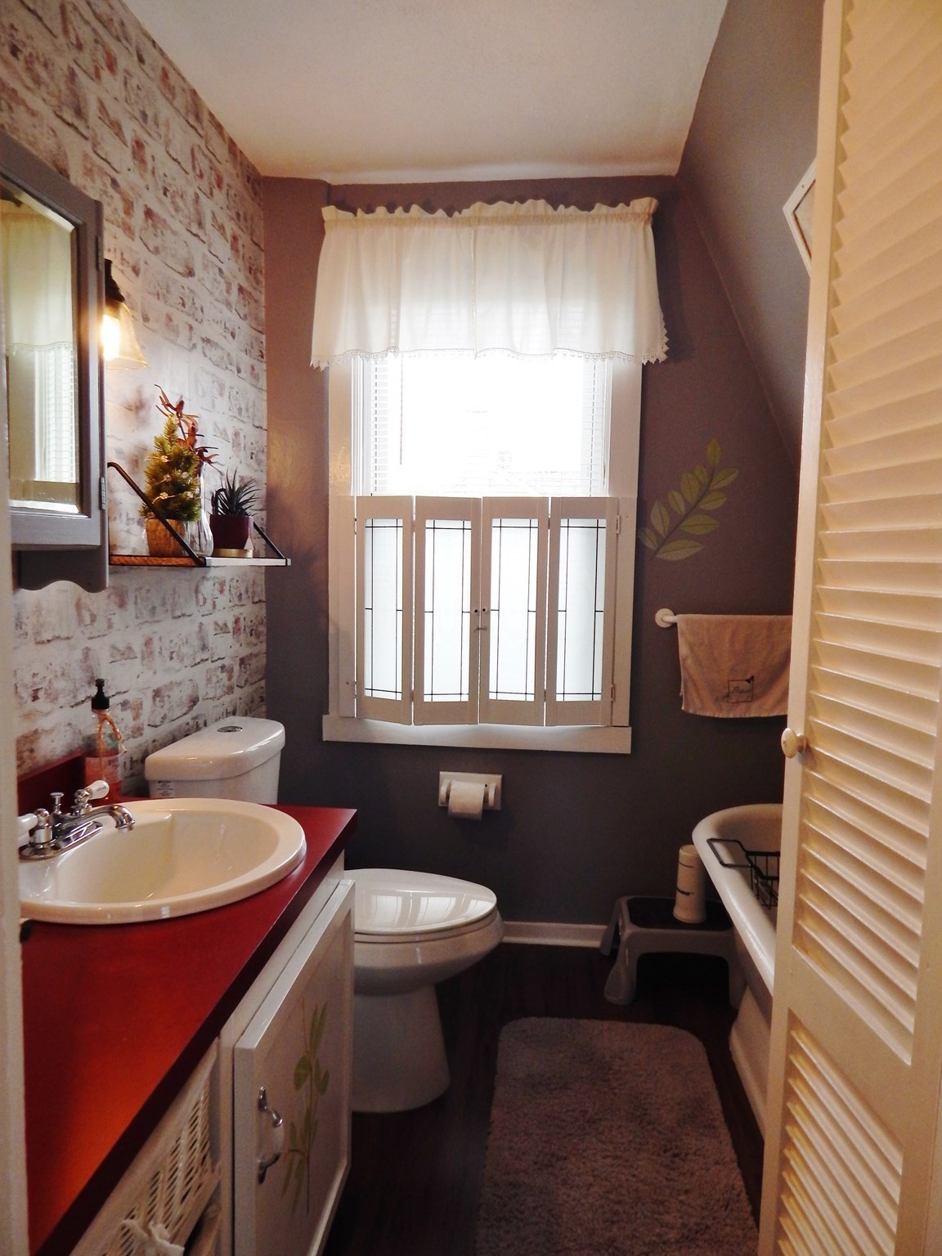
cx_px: 471
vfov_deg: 73.9
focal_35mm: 23
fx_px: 835
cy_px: 628
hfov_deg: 58.9
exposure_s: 1/30
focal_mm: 4
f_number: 3
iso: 125
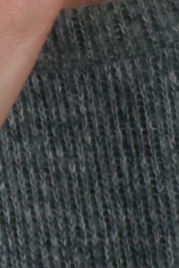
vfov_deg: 3.0
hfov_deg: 2.0
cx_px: 100
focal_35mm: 678
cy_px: -322
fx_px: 5056
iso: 200
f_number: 36
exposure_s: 1/200
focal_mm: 105
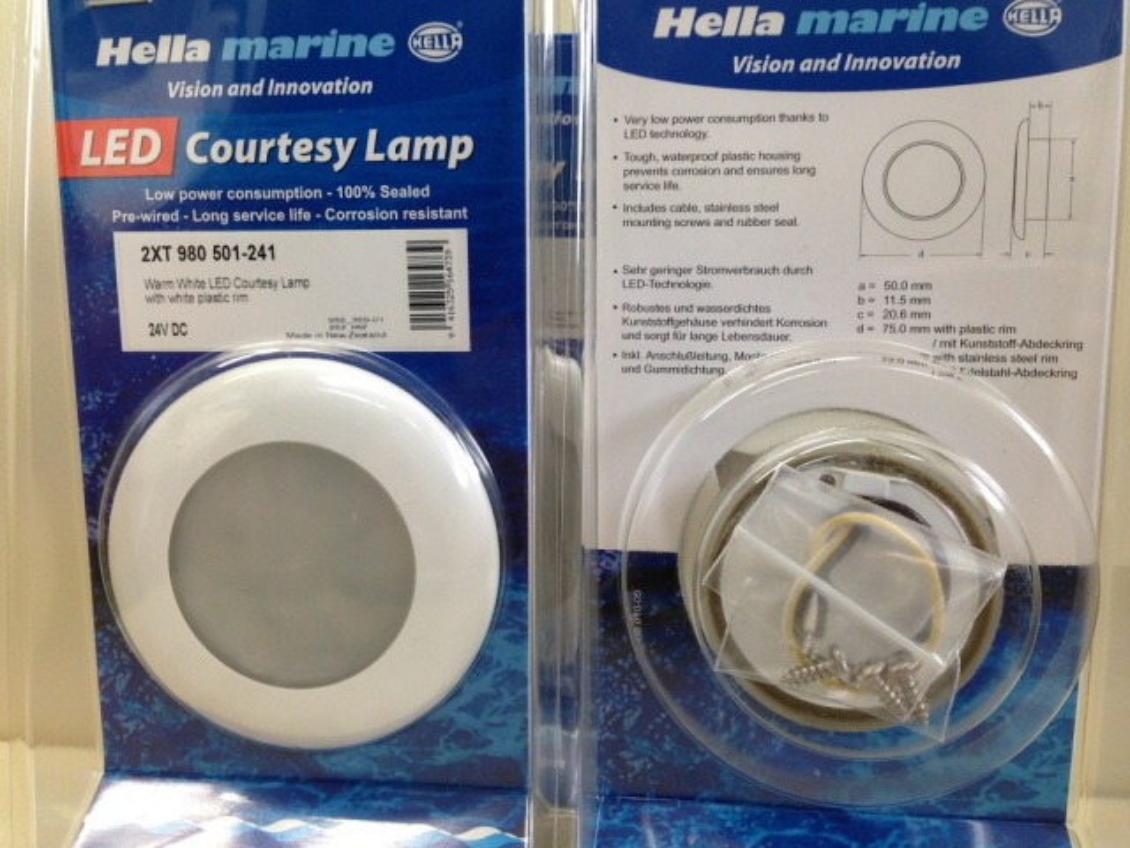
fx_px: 1077
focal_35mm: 33
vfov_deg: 42.9
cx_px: 565
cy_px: 424
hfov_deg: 55.4
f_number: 2.4
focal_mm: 4.12
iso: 64
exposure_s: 1/40
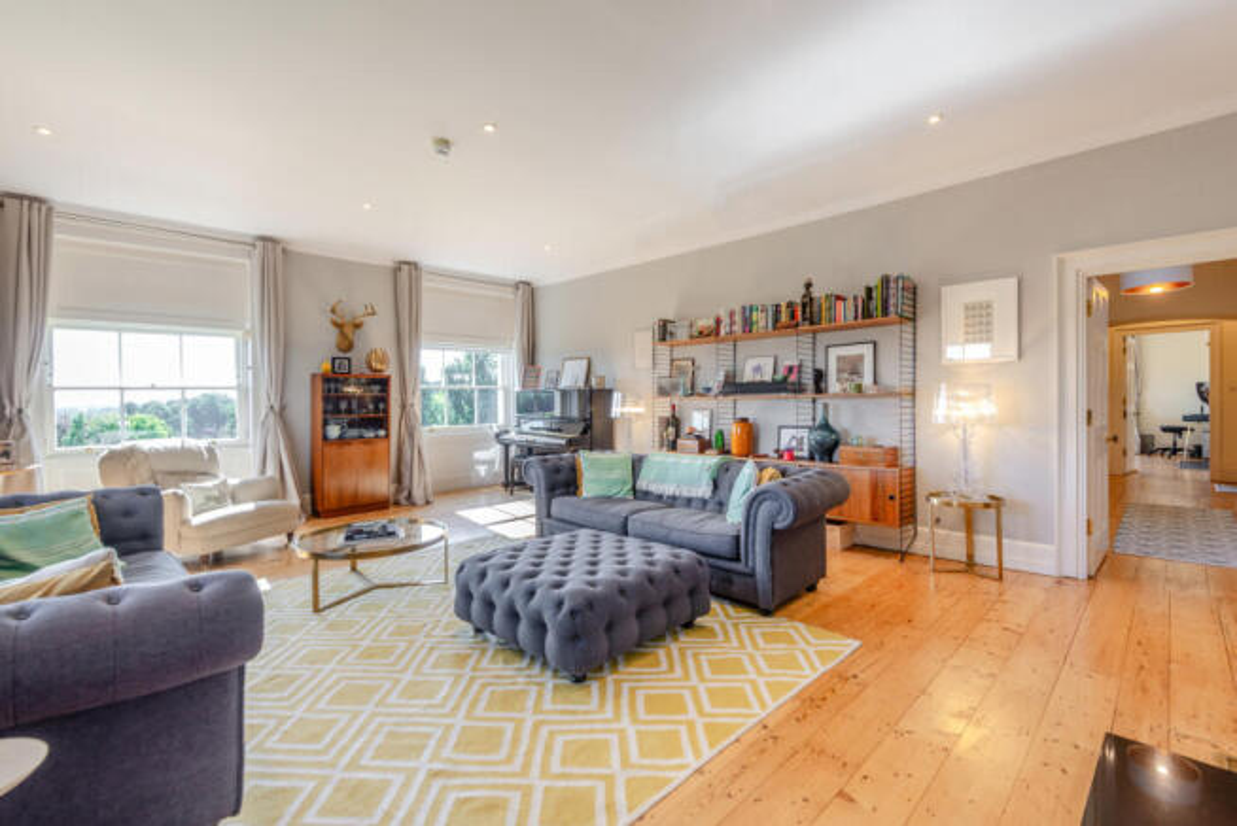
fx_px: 550
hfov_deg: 96.7
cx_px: 618
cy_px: 413
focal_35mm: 16
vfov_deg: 73.8
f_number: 8
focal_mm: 16
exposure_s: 1/20
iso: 125
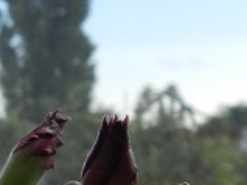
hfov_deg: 28.4
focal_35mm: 58
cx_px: -59
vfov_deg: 24.3
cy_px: 174
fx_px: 414
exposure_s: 1/800
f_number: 3.4
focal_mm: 4
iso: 160
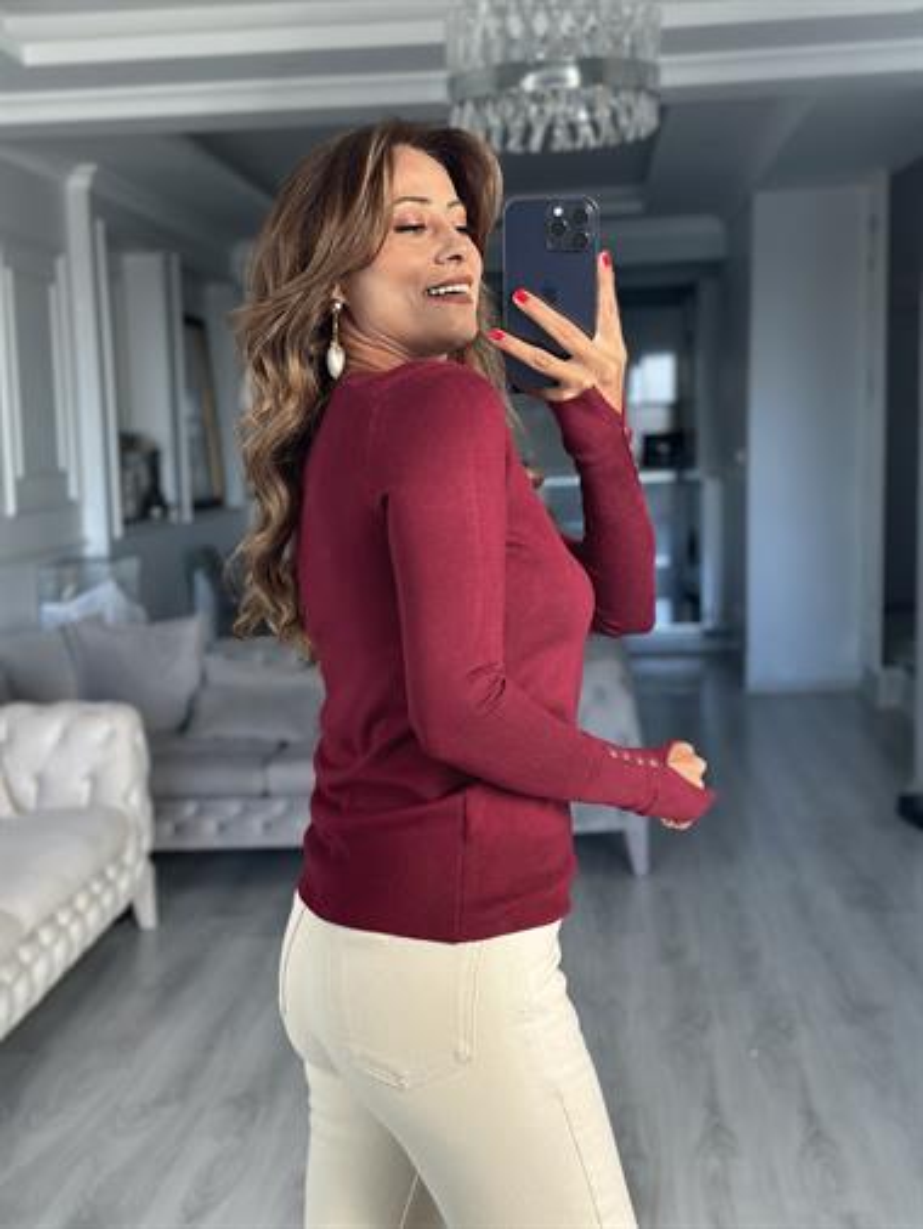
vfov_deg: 39.6
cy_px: 614
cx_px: 462
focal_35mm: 48
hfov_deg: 30.3
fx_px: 1705
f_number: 1.78
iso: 125
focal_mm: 6.86
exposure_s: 1/94
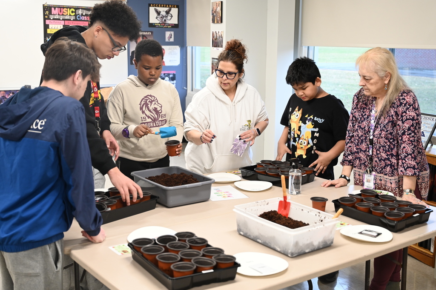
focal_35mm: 45
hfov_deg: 43.6
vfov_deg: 29.8
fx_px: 545
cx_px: 218
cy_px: 145
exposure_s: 1/125
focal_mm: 45
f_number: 4
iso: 1400
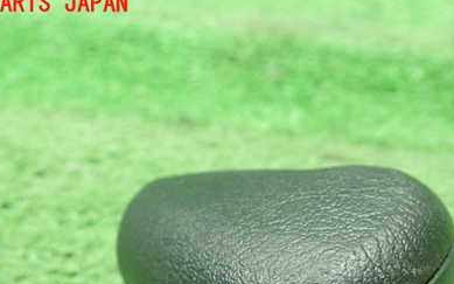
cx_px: 266
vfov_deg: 25.6
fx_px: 606
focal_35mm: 49
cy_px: 252
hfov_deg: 40.9
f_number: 2.3
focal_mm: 5.5
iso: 800
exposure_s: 1/125
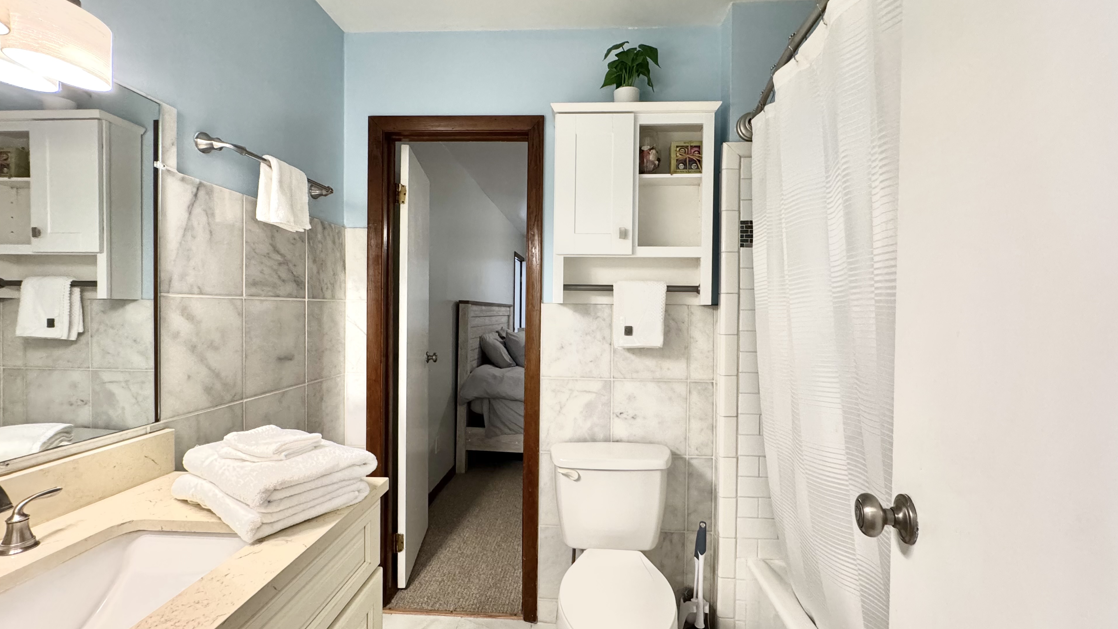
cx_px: 559
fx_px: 474
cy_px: 316
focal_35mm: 16
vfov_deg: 67.1
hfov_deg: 99.4
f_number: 2.2
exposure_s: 1/60
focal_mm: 2.22
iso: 400
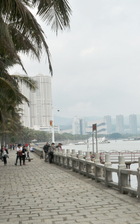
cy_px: 122
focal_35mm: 75
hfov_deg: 16.0
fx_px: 457
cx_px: 210
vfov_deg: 27.5
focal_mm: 24
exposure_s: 1/160
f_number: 16
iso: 200
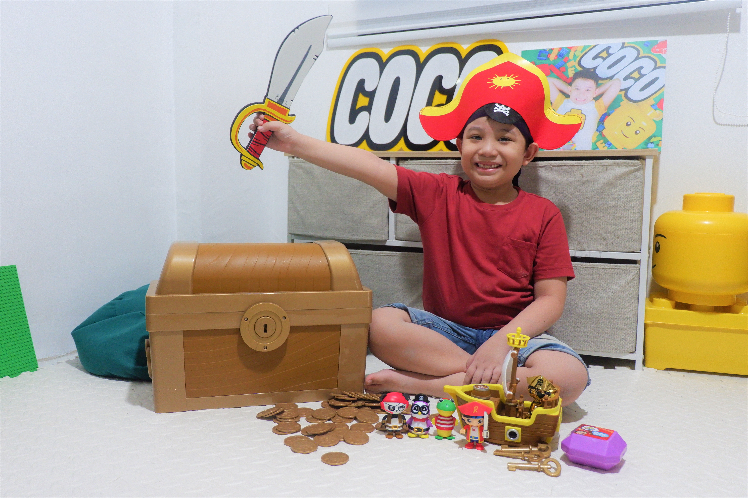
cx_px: 374
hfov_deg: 61.9
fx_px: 623
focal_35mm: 30
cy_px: 249
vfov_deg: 43.6
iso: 2500
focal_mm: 20.1
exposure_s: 1/42
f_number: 3.8
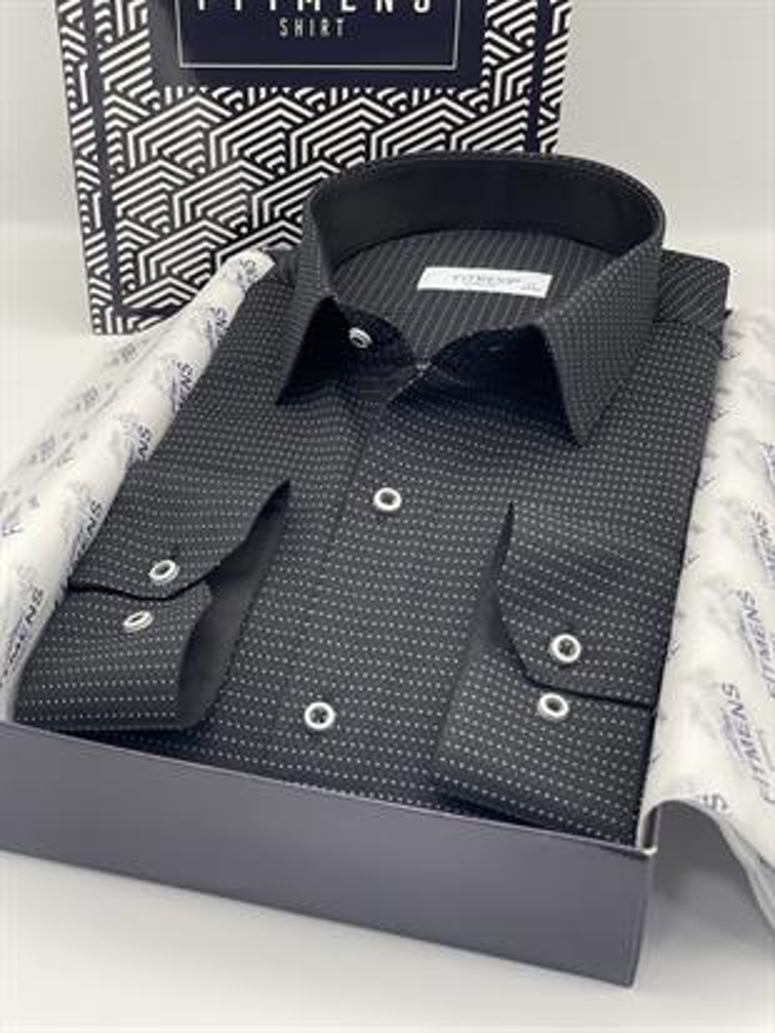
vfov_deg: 36.8
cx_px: 388
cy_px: 516
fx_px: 1551
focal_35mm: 52
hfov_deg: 28.0
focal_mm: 6
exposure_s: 1/122
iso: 32
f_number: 2
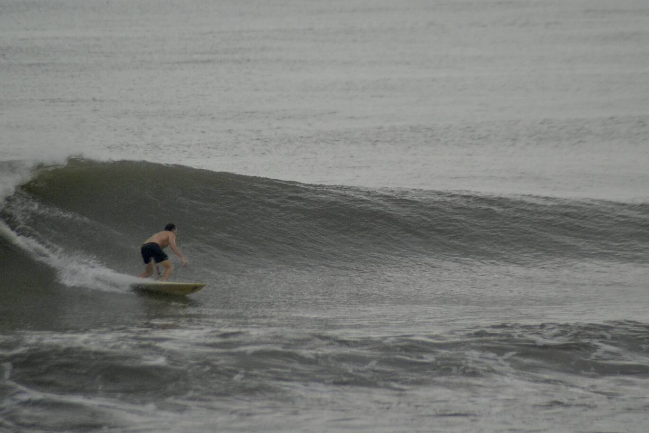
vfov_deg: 2.6
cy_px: 216
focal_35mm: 527
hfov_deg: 3.9
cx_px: 319
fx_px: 9501
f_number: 5.6
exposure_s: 1/2500
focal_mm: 300
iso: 1000
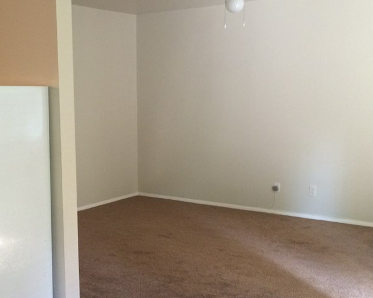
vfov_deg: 31.4
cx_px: 115
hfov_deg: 38.2
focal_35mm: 48
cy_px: 178
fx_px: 530
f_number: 2.2
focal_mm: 4.15
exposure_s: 1/30
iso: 200
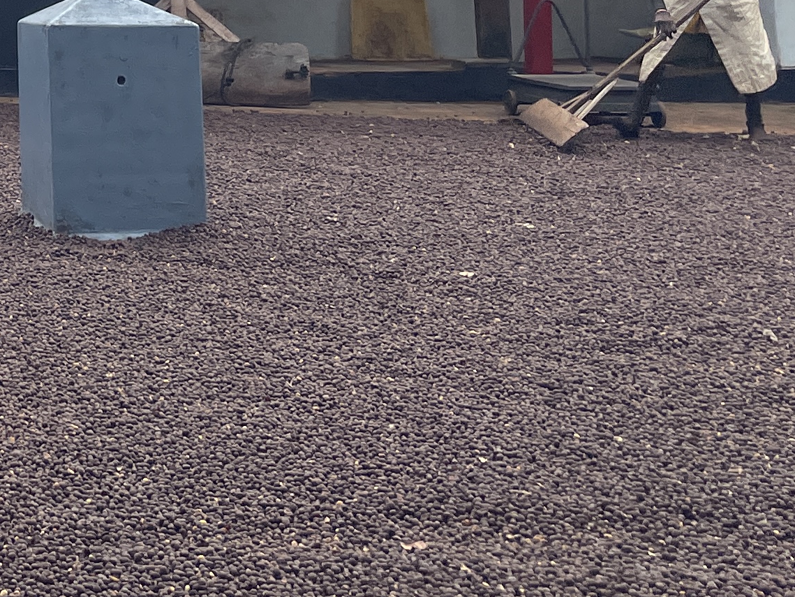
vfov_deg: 15.0
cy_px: -271
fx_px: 2114
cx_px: -337
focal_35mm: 92
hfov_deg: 19.1
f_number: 1.6
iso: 32
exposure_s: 1/1618
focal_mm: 4.2
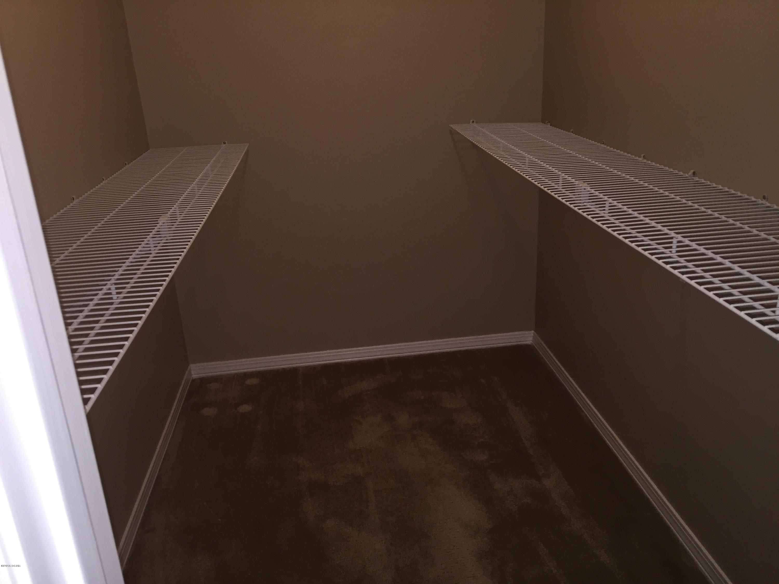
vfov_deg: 48.2
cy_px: 292
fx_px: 653
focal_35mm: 29
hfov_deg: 61.7
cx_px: 390
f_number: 2.2
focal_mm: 4.15
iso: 80
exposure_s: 1/24
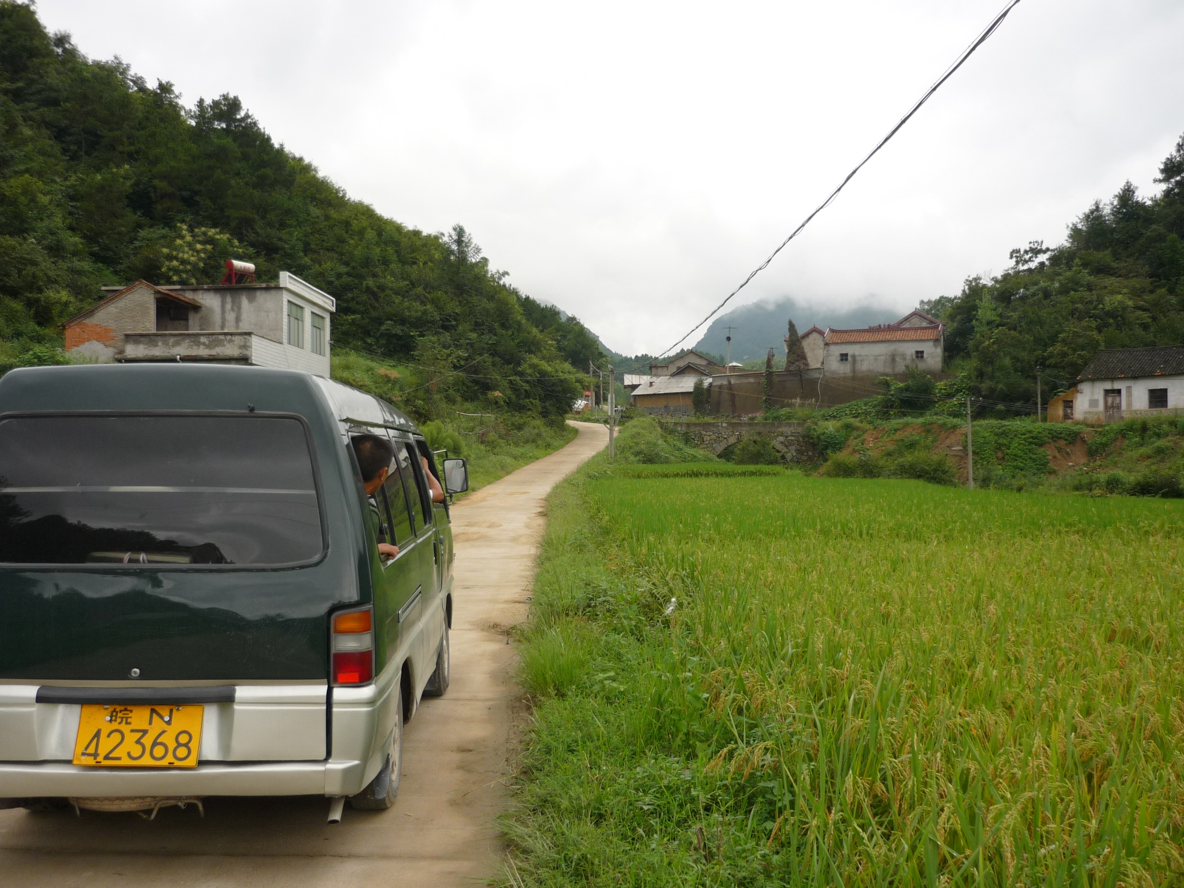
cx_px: 592
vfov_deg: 42.9
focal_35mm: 33
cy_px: 444
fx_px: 1129
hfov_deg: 55.4
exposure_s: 1/320
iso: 100
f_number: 2.8
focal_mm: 5.5
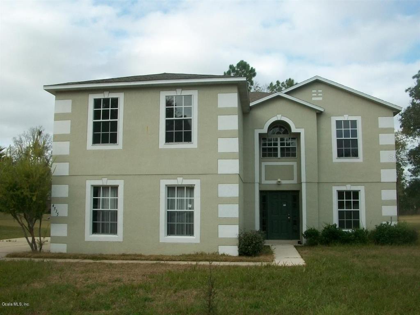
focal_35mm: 34
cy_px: 158
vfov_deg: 41.8
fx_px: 413
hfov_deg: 54.0
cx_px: 210
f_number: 5.5
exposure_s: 1/250
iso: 80
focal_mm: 5.7
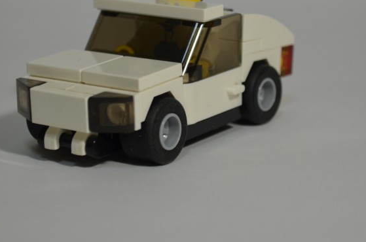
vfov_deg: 10.3
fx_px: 1339
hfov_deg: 15.6
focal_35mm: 132
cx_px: 160
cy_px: 52
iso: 400
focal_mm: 48
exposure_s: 1/60
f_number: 6.3
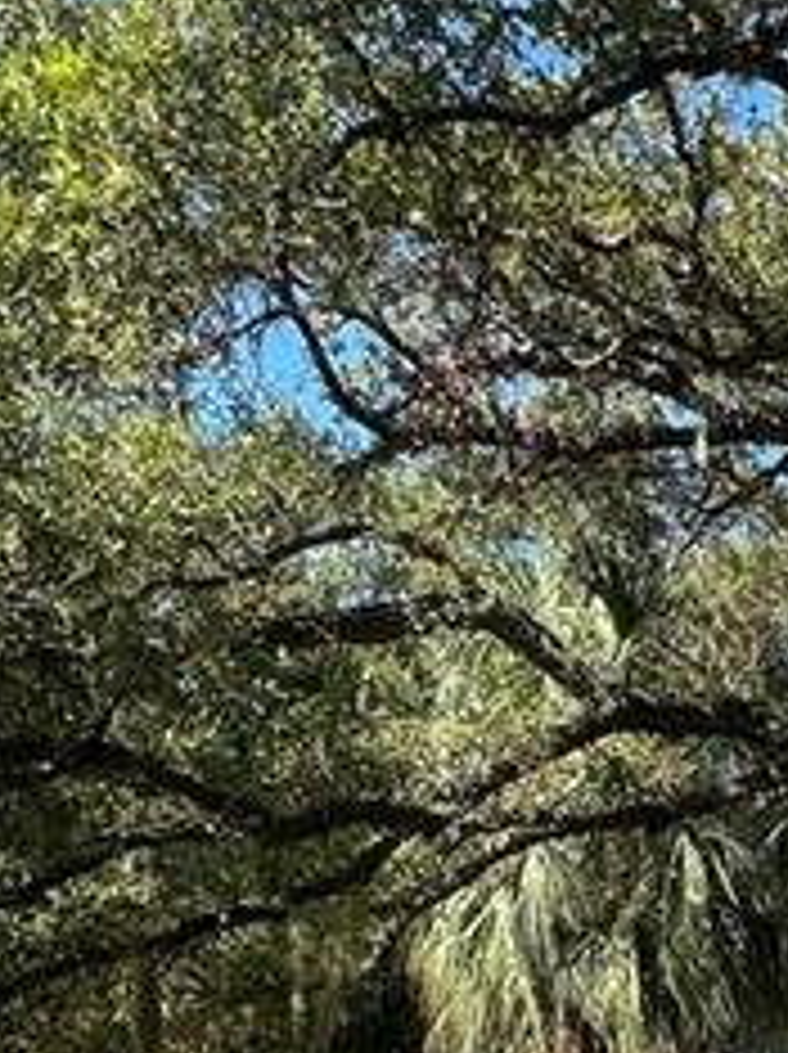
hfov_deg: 28.2
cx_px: 896
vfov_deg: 35.1
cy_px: 1170
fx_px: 1399
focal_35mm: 46
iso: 40
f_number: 2.2
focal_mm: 2.22
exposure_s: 1/520
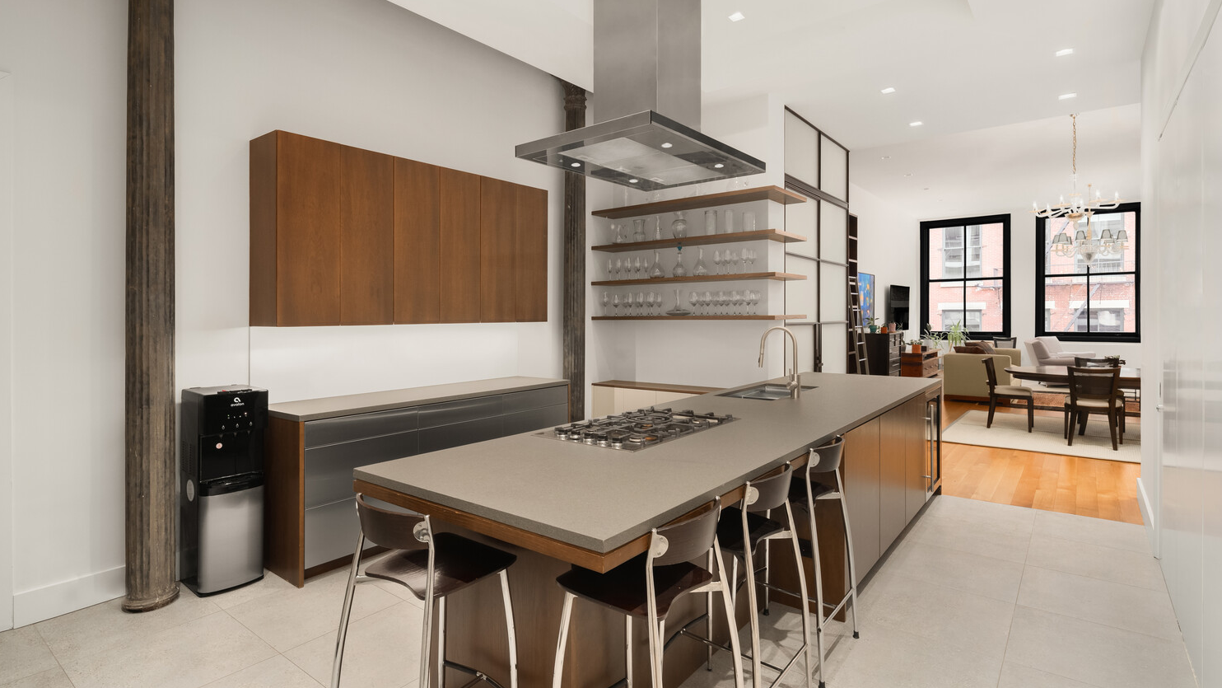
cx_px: 606
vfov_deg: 60.7
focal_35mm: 18
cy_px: 291
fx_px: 583
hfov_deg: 92.7
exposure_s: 1/2
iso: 640
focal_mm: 17
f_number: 16
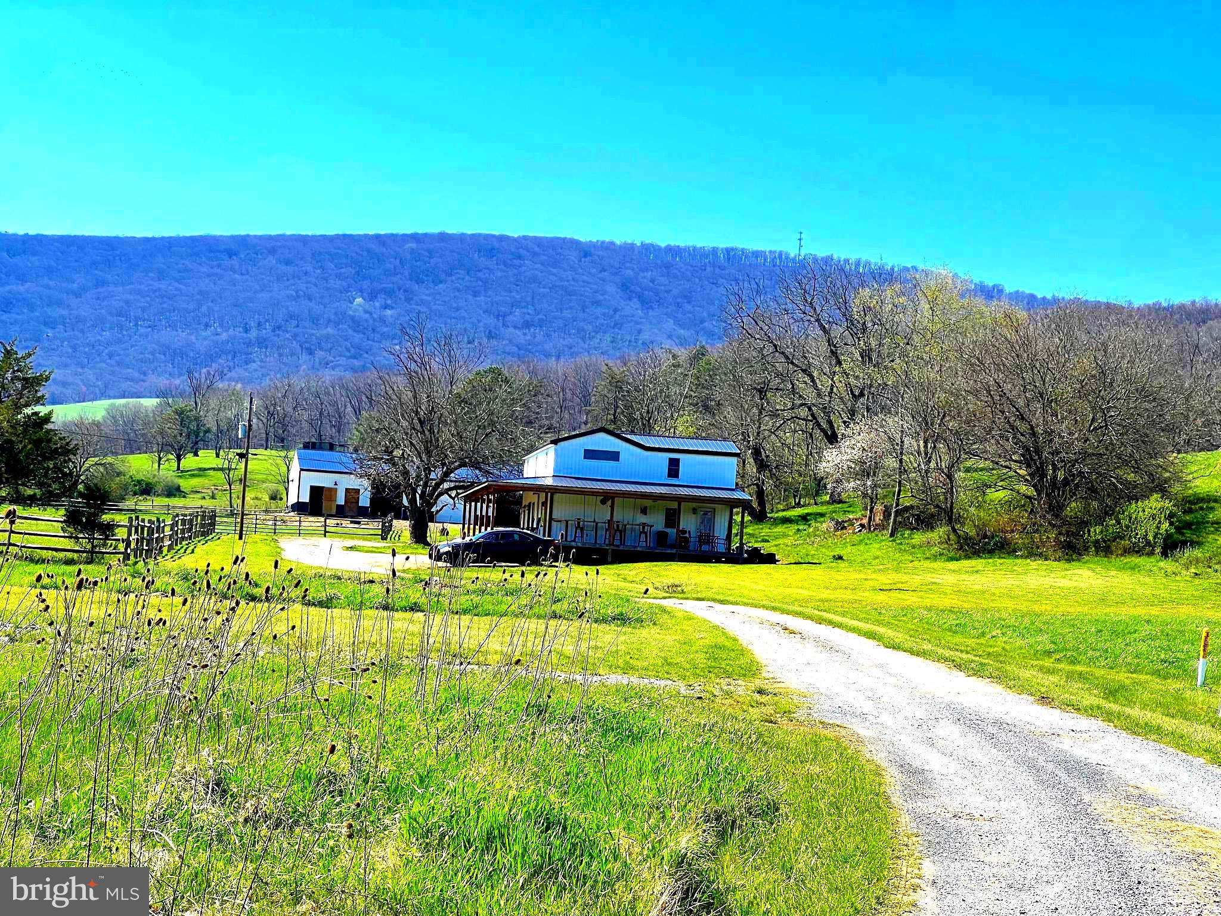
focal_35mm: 77
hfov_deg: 25.3
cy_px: 458
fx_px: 2716
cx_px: 610
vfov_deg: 19.1
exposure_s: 1/742
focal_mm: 9
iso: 32
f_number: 2.8
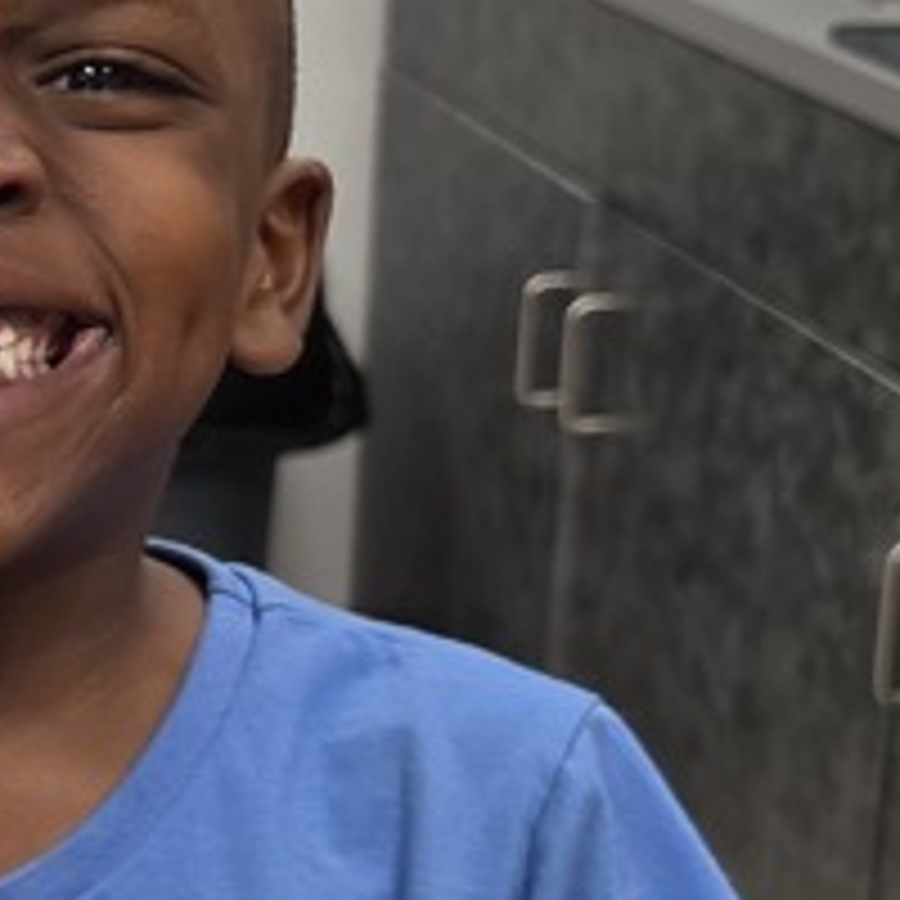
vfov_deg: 16.7
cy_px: 562
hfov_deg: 14.4
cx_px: -788
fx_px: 3059
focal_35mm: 104
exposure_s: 1/180
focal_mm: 6.5
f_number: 1.4
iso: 125
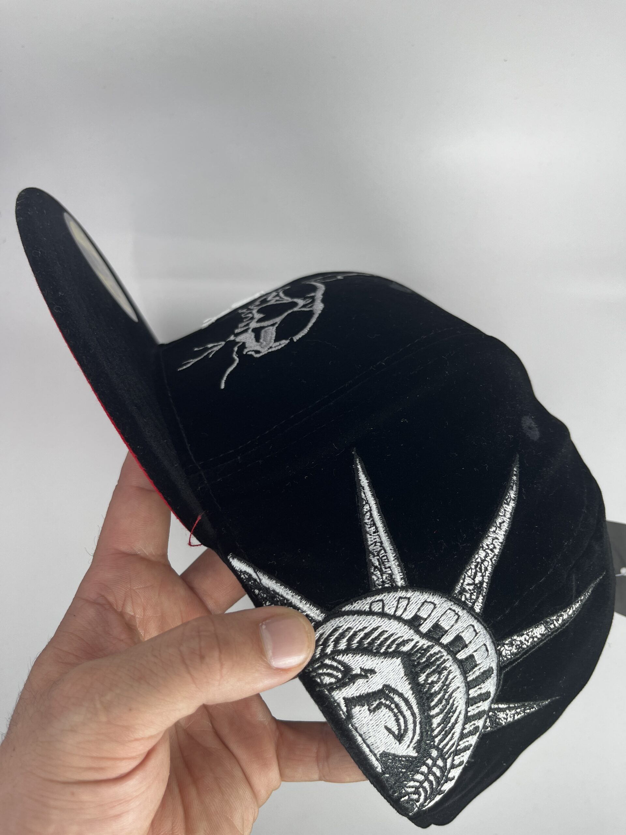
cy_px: 418
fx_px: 627
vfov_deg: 67.3
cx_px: 313
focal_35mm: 26
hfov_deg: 53.1
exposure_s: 1/121
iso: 50
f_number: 1.6
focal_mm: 5.1
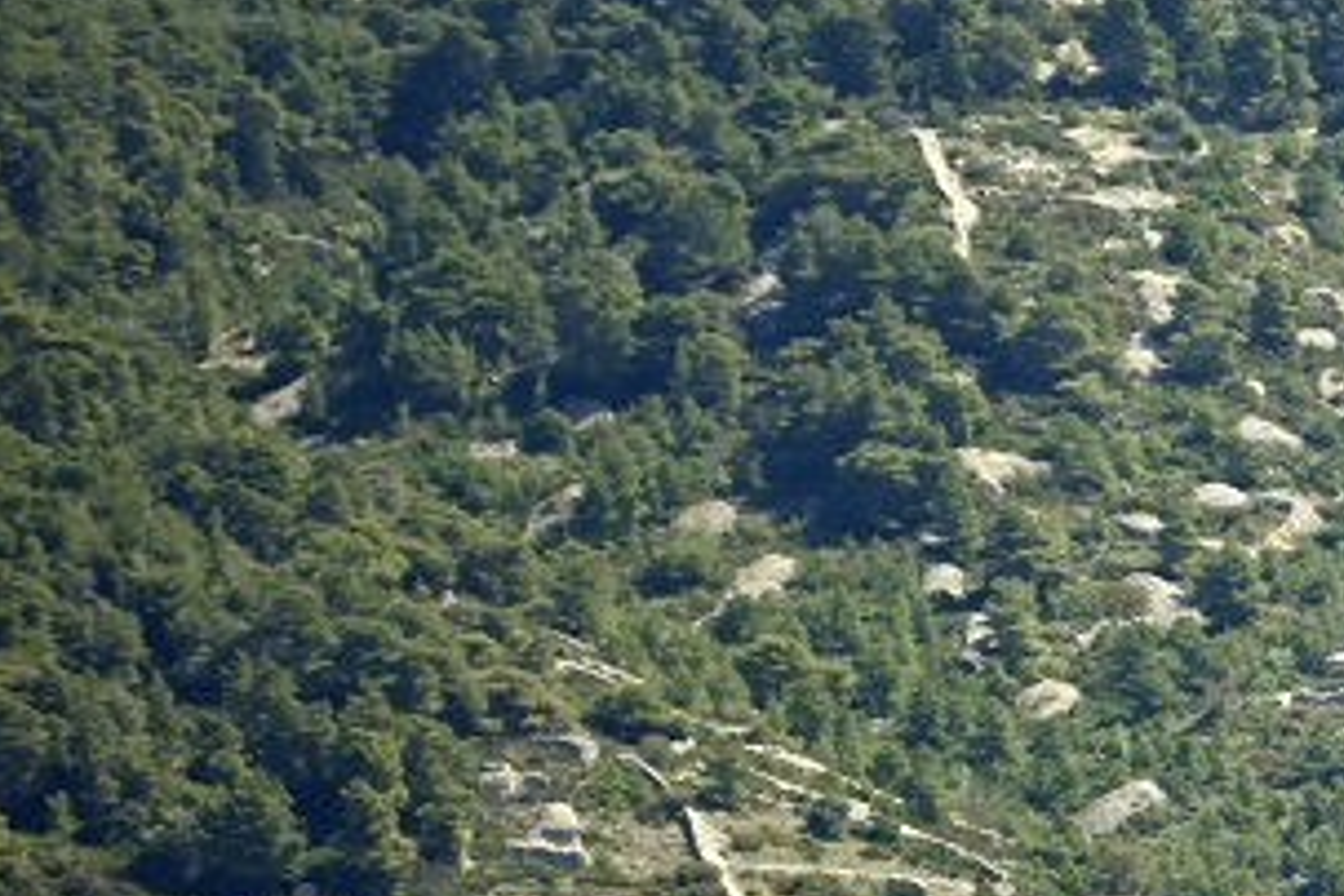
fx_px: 28072
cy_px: 1091
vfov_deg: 1.8
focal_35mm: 752
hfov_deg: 2.7
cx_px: 2063
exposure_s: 1/1000
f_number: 5.3
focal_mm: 240
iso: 320
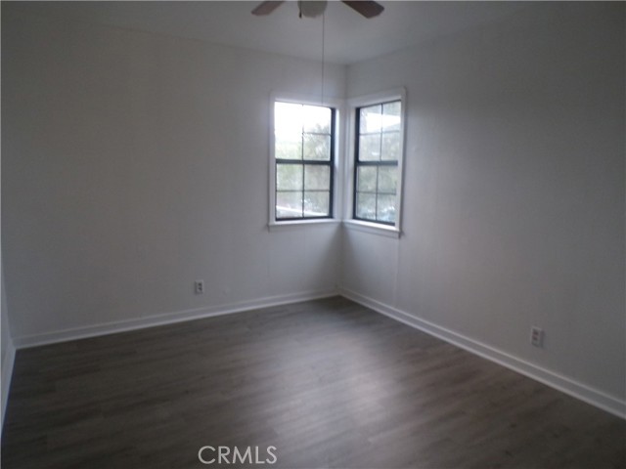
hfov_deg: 71.6
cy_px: 234
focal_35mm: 24
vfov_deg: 56.8
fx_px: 434
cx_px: 313
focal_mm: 4.3
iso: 334
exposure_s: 1/17
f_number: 3
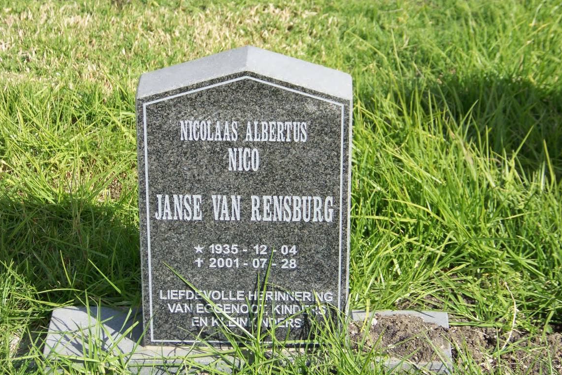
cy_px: 197
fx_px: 1967
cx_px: 288
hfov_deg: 16.3
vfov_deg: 10.9
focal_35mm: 126
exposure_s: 1/500
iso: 64
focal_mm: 19.3
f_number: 3.2
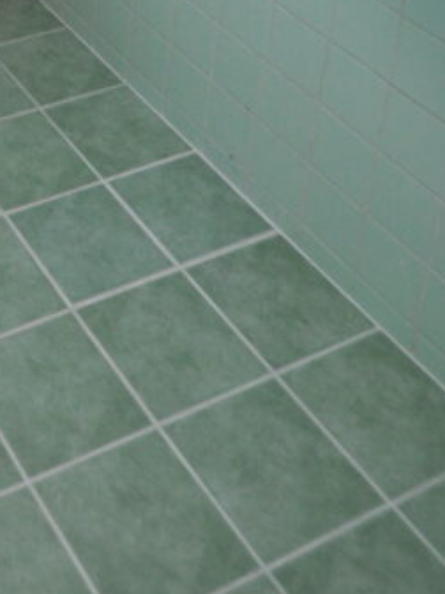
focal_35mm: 64
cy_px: -326
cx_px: -219
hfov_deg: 19.9
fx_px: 1096
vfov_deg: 23.4
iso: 400
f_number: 3.5
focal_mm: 11
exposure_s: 1/160
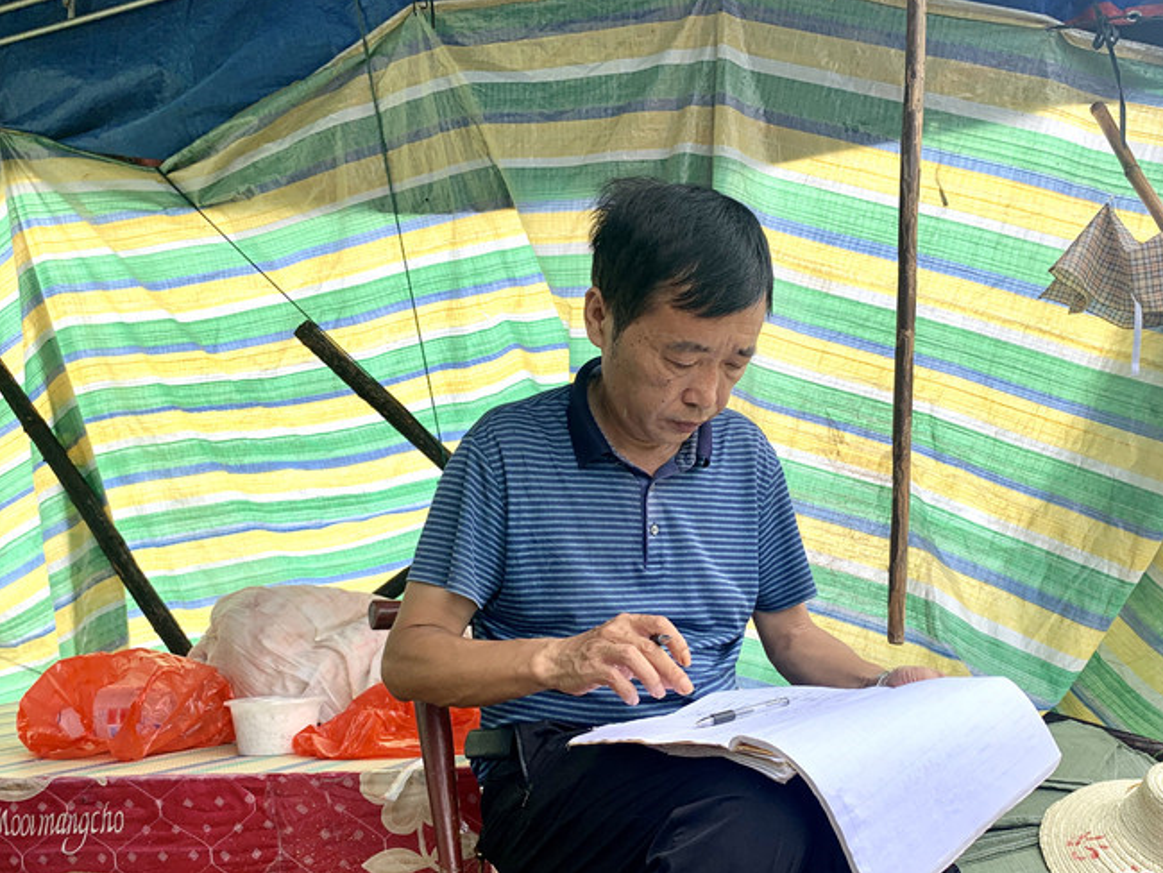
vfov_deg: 44.1
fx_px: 1076
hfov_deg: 56.7
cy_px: 496
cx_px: 644
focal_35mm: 32
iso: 25
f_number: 1.8
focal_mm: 4.25
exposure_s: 1/656
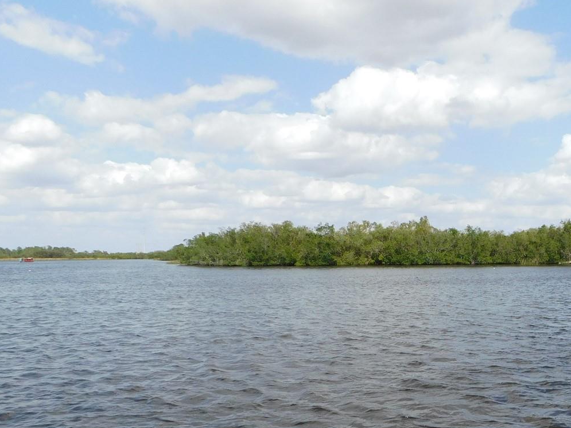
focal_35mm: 37
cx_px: 420
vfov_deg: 38.2
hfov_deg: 48.4
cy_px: 285
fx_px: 610
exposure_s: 1/500
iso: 125
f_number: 6
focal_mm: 4
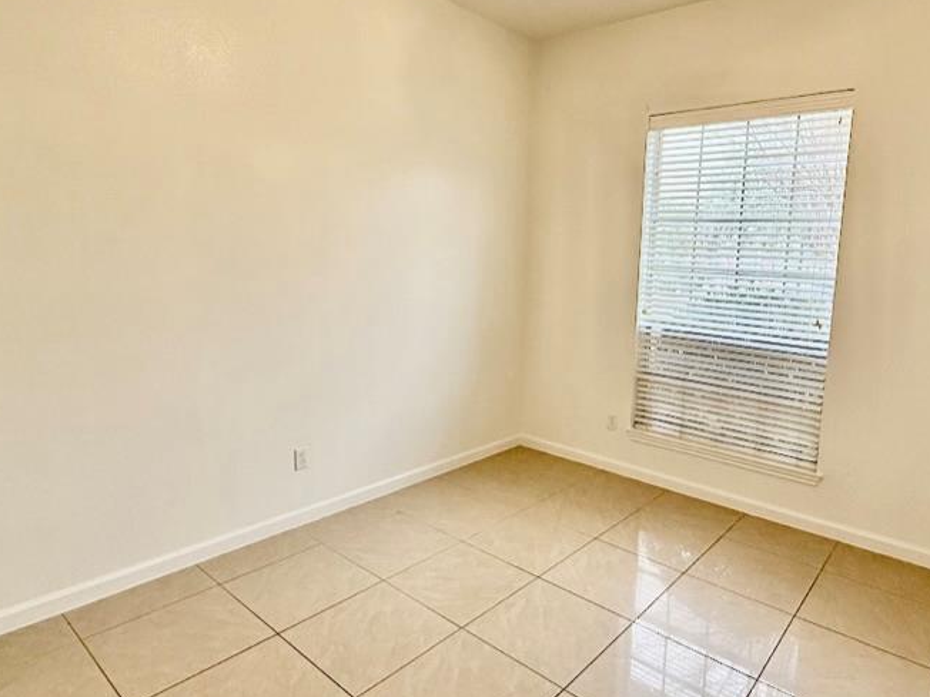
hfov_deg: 76.0
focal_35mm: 22
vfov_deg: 61.0
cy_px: 326
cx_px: 528
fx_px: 591
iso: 160
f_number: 2.2
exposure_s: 1/120
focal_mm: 2.22
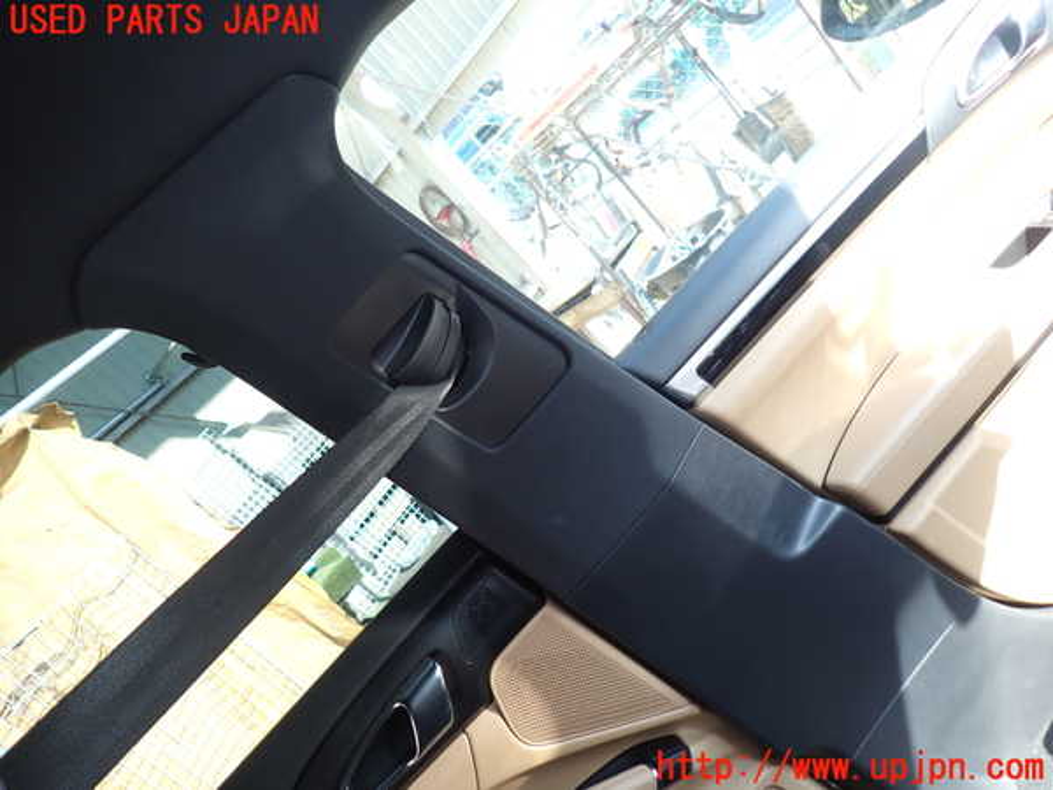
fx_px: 760
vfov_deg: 54.9
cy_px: 395
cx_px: 526
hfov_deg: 69.4
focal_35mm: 25
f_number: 2
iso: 100
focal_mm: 4.5
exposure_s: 1/100
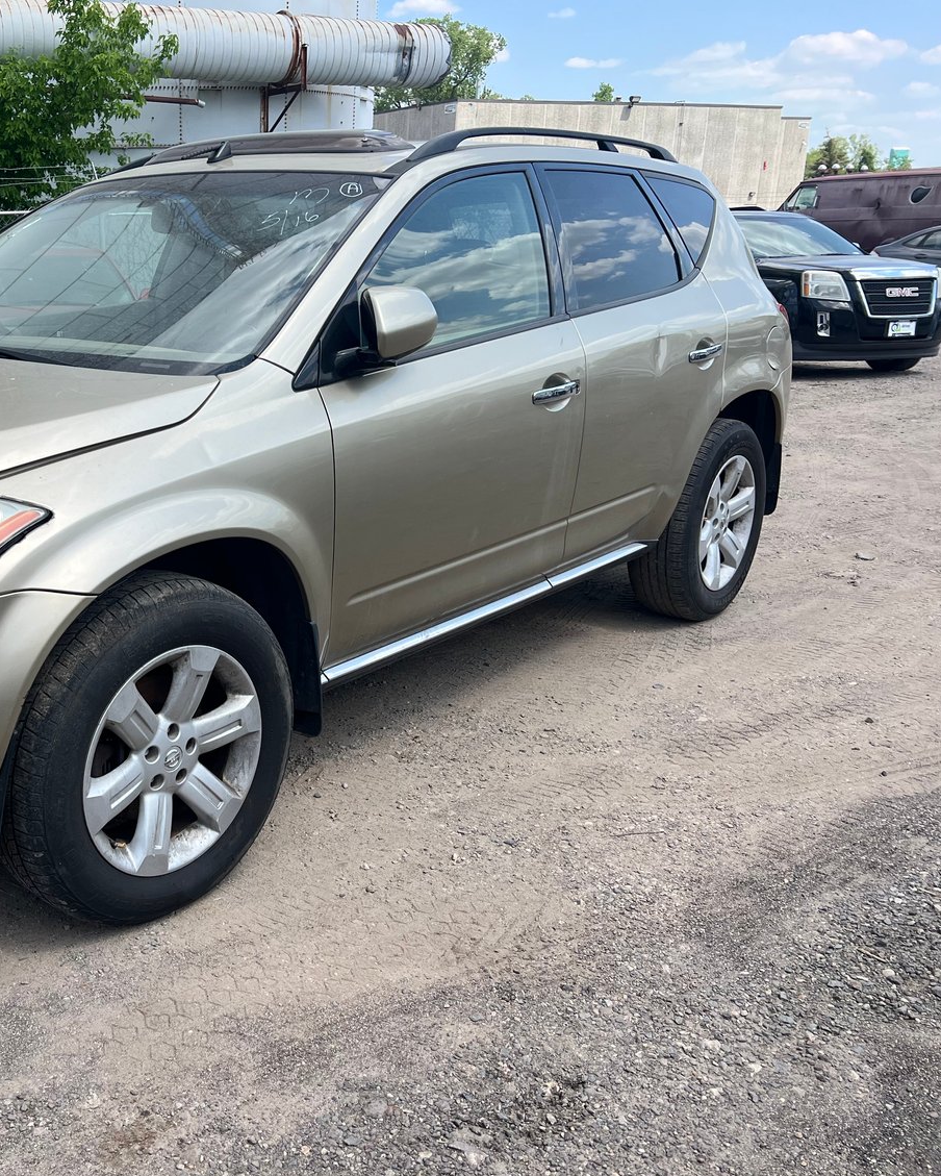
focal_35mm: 34
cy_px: 590
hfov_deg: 41.5
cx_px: 186
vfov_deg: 52.8
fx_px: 1183
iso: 50
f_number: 1.5
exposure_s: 1/2165
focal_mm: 5.7
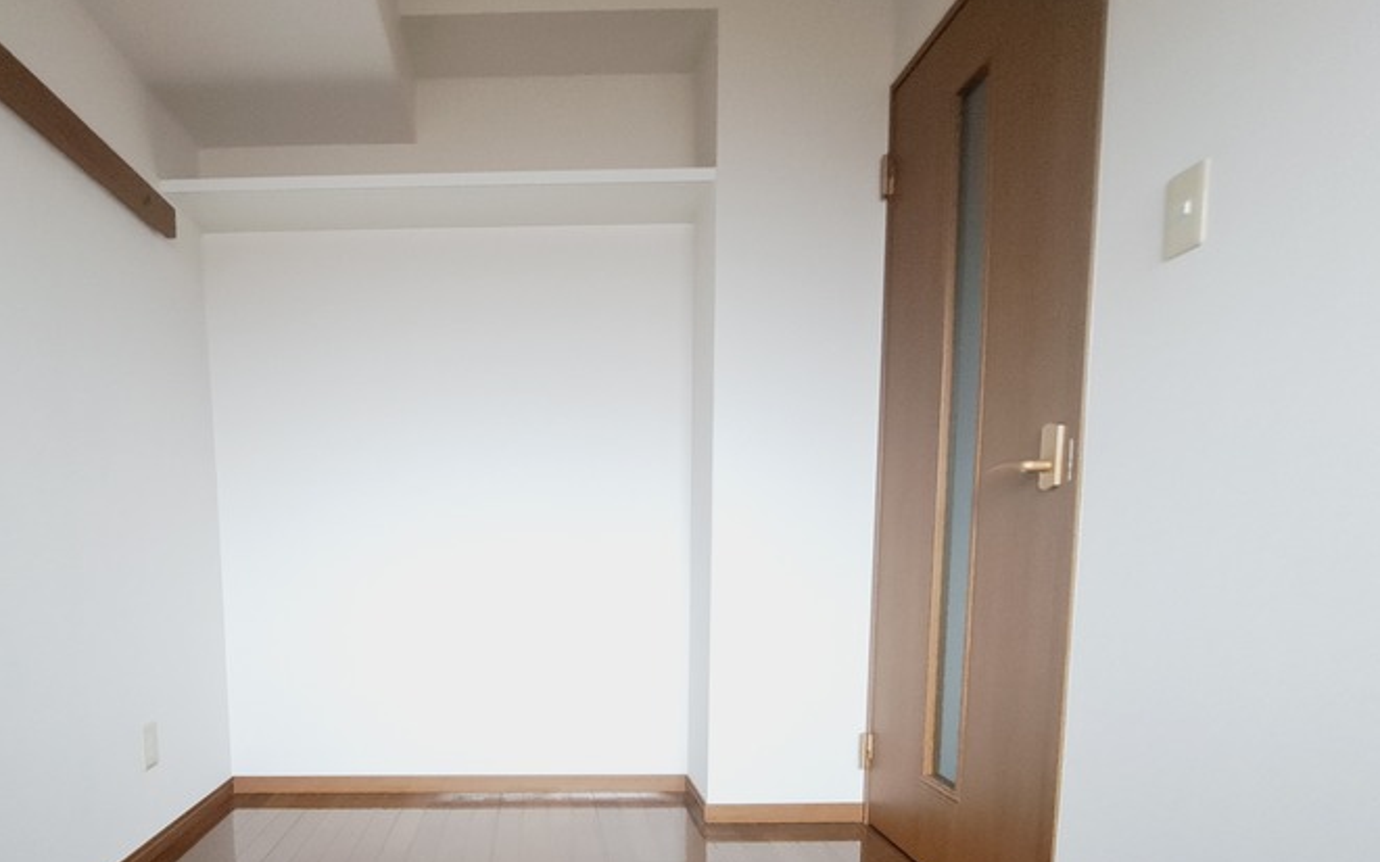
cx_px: 518
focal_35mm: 20
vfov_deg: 56.9
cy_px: 639
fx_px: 752
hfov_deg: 83.4
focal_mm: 1.74
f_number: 2.2
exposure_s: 1/50
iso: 100
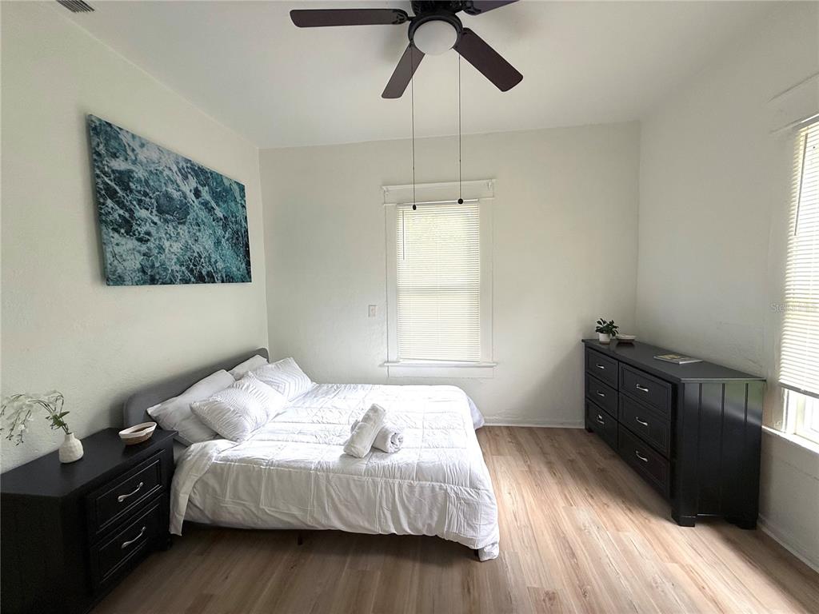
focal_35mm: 14
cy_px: 307
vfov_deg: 85.7
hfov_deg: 102.1
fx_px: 331
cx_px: 410
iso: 50
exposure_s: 1/114
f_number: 2.2
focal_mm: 2.22
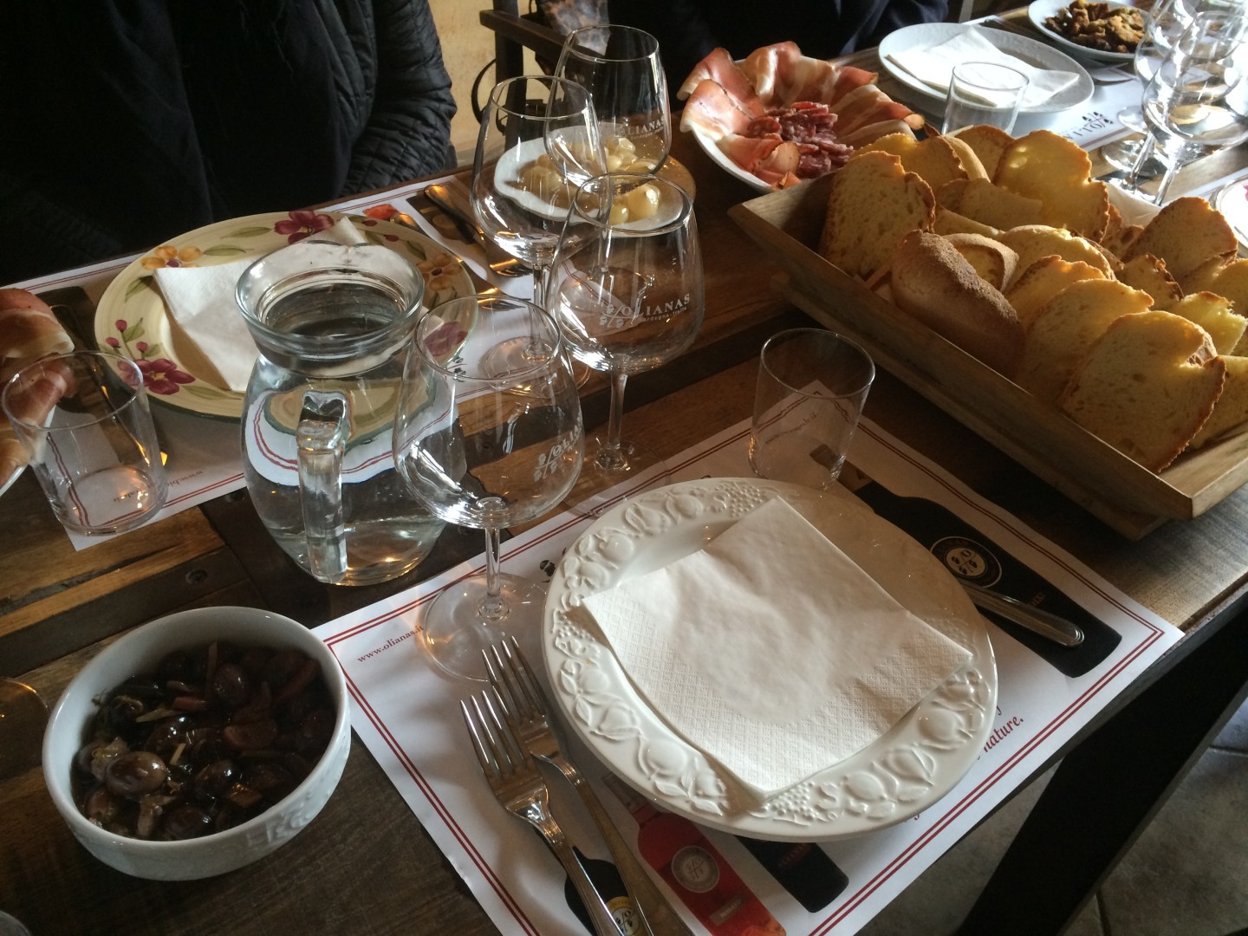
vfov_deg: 48.2
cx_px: 624
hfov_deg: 61.7
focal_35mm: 29
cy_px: 468
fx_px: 1046
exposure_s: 1/33
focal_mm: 4.15
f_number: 2.2
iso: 160
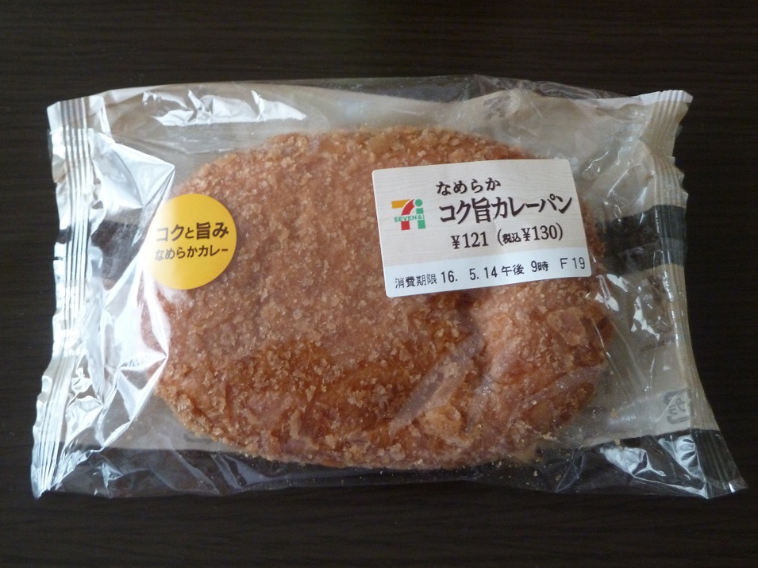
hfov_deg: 42.9
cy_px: 288
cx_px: 365
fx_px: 963
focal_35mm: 44
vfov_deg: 32.9
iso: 400
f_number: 3.7
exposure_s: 1/5
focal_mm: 6.9
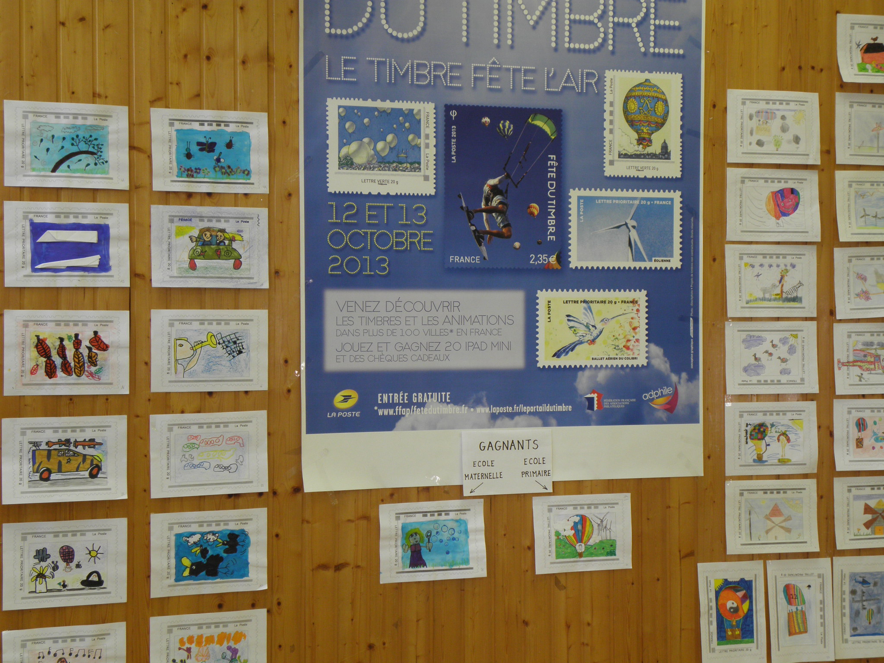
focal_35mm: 57
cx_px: 442
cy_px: 332
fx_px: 1456
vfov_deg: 25.7
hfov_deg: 33.8
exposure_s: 1/20
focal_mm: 10.29
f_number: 3.6
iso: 125
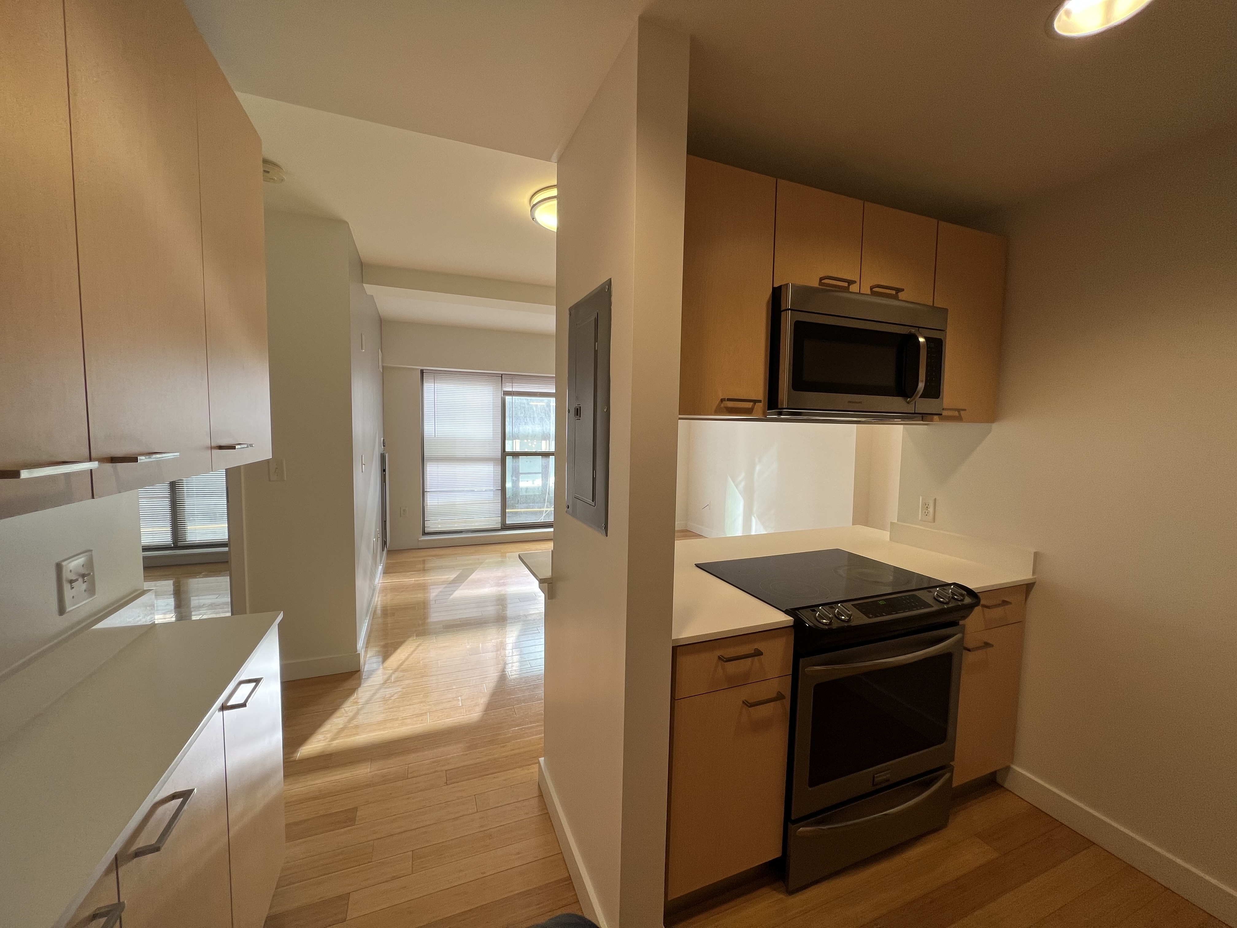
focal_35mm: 13
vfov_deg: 89.9
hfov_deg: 106.2
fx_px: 465
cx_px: 618
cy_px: 464
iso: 50
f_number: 1.8
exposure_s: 1/99
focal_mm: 1.57
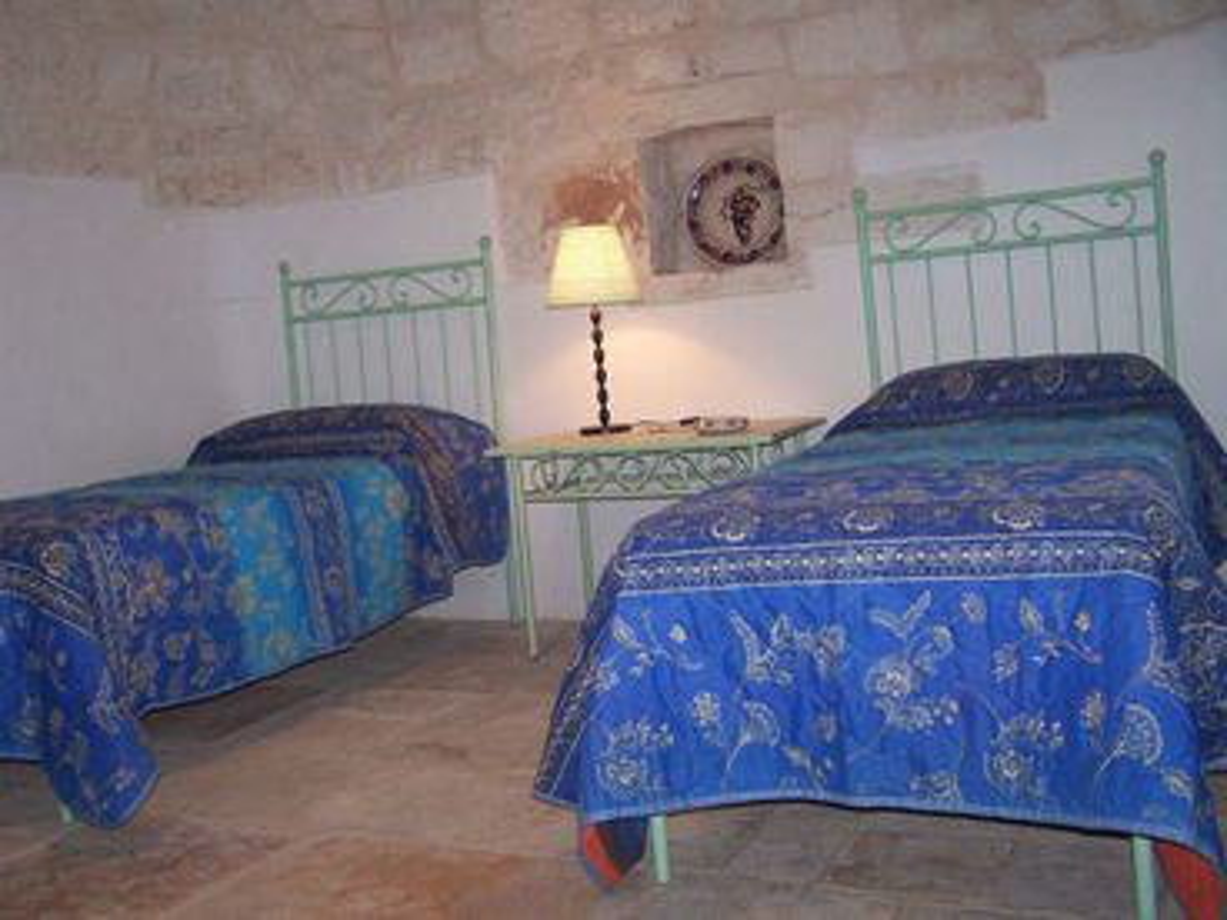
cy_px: 460
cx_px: 614
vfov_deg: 37.7
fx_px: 1347
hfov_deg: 49.0
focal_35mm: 38
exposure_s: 1/60
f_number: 2.8
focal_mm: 6.3
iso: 140
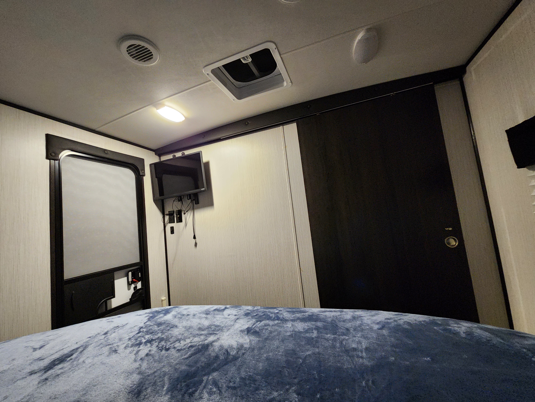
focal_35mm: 13
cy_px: 201
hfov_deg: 106.2
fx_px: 201
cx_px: 268
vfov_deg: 89.9
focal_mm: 2.2
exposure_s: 1/30
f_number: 2.2
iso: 400
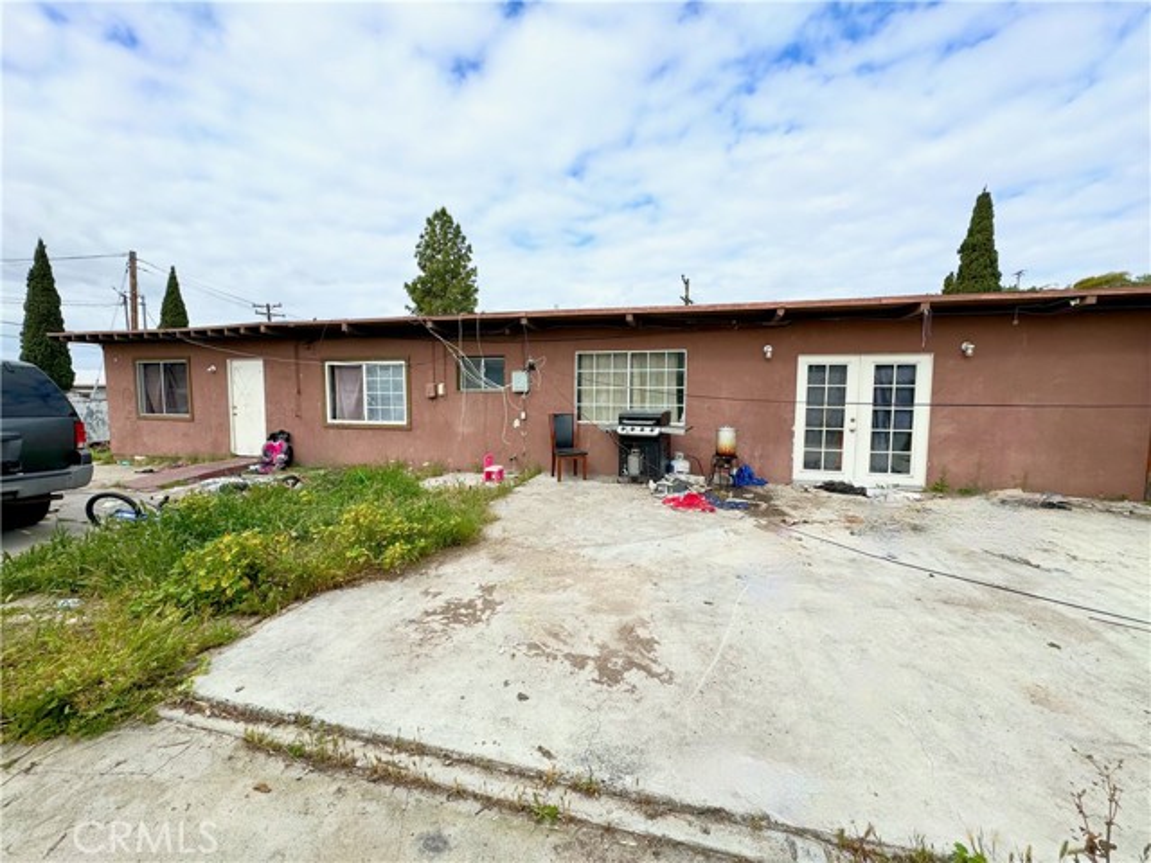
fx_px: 466
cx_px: 576
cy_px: 432
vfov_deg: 85.7
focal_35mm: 14
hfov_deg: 102.1
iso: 50
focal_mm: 2.22
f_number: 2.2
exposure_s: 1/1880
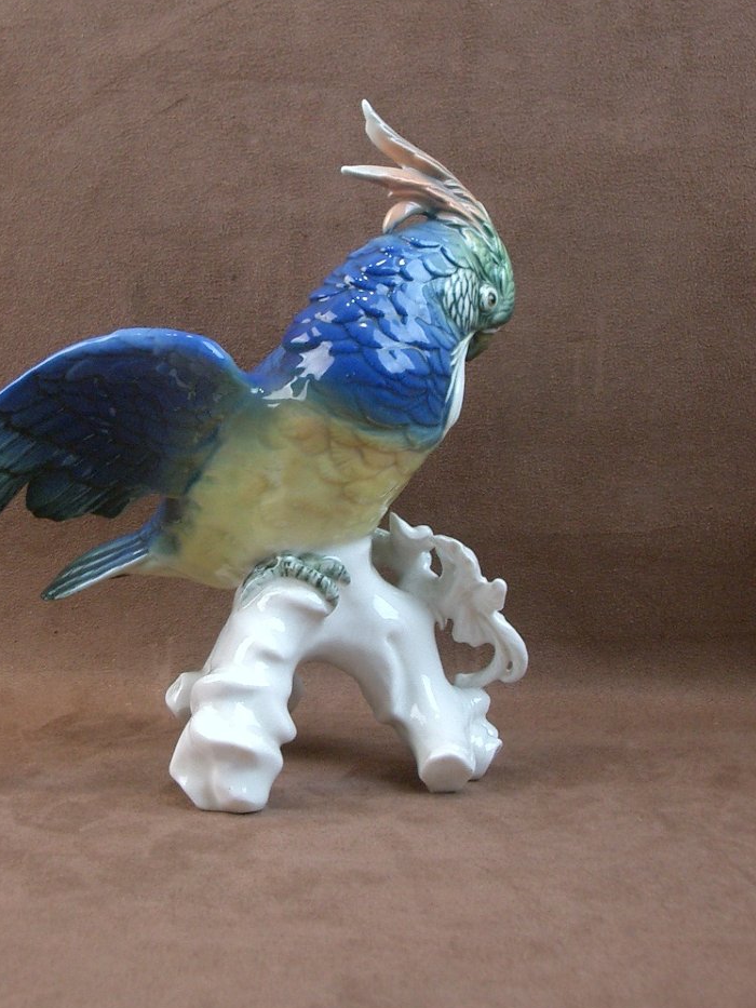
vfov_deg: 30.7
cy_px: 427
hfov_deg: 23.2
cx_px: 274
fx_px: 1834
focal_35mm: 63
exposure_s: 1/60
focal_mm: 8.2
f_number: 3.1
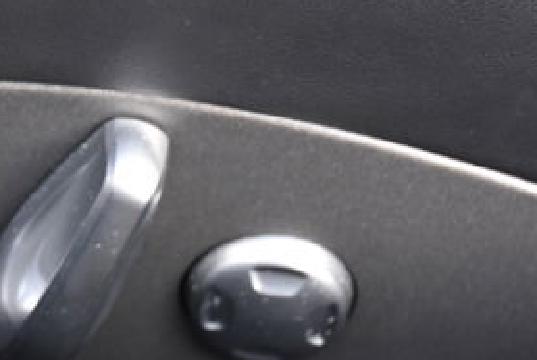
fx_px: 2465
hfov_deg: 12.3
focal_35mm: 165
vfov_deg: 8.4
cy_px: 163
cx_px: 8
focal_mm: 40
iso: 800
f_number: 5
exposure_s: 1/100
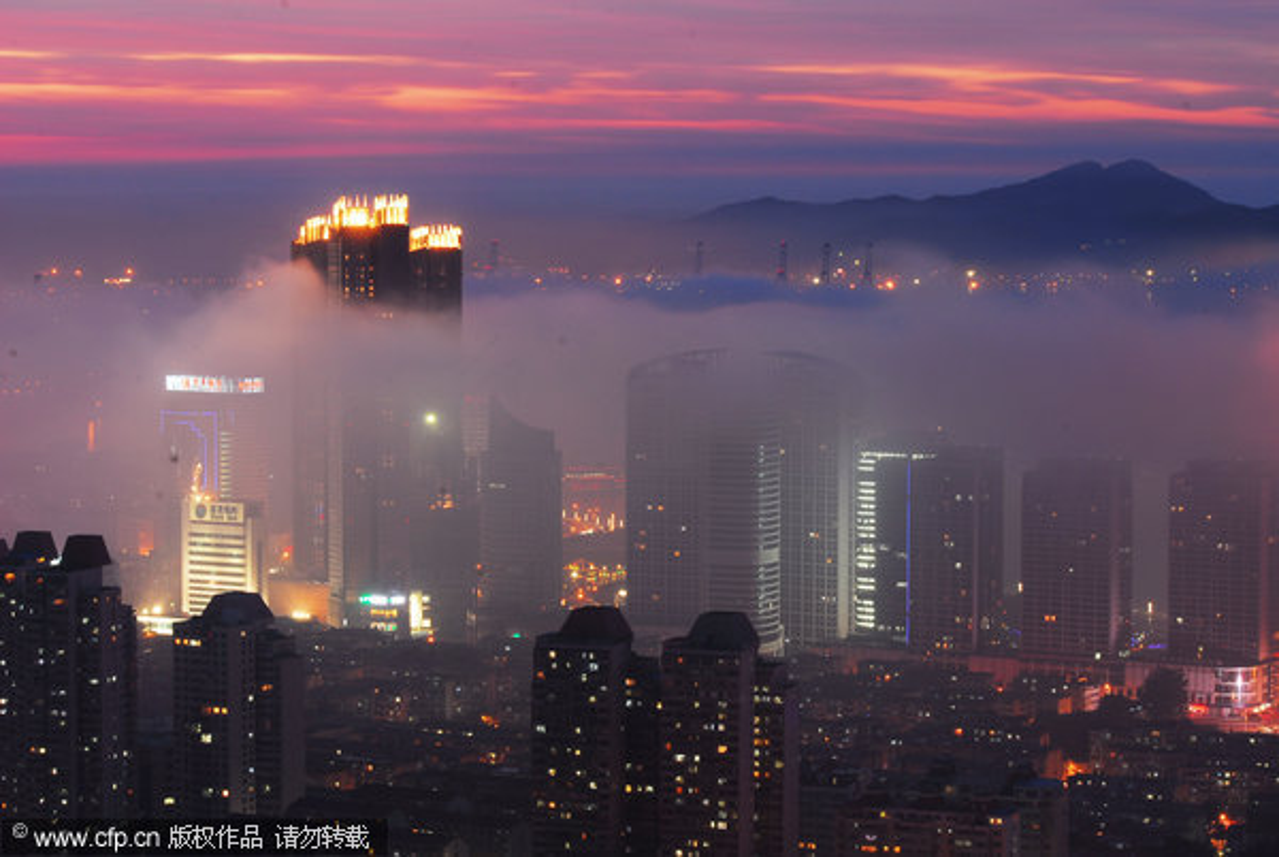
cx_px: 640
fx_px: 3736
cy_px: 428
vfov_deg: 13.1
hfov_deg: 19.4
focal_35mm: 105
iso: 160
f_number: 16
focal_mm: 70
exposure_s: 25
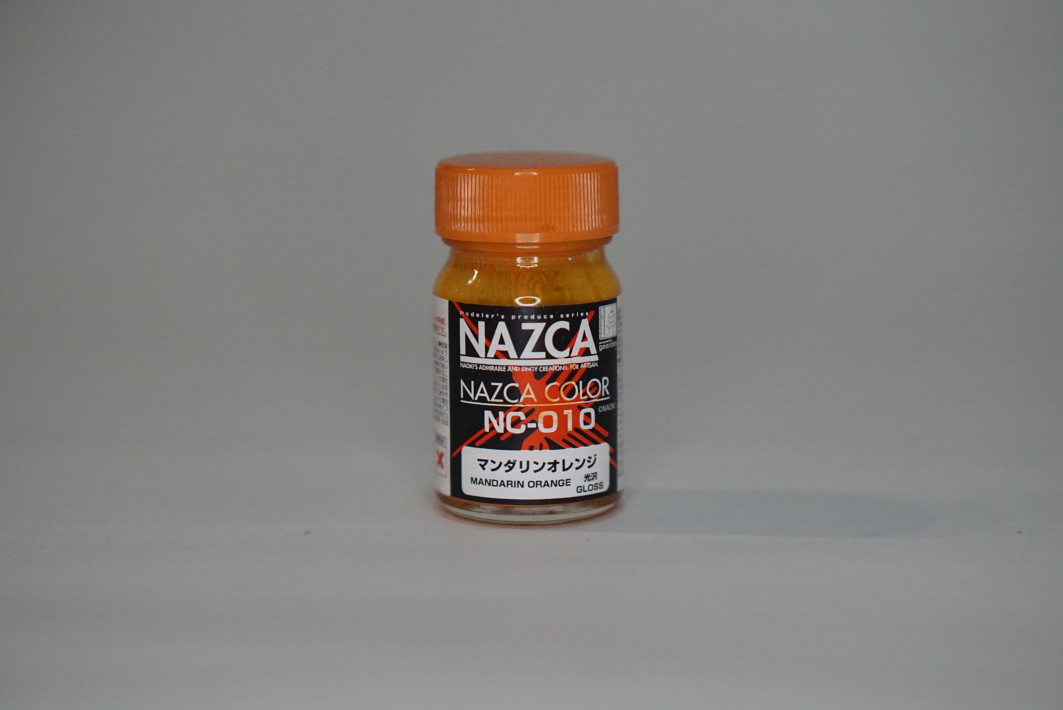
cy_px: 355
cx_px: 532
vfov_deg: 18.2
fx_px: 2216
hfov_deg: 27.0
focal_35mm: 75
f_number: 2.2
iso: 3200
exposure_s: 1/4000
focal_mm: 50
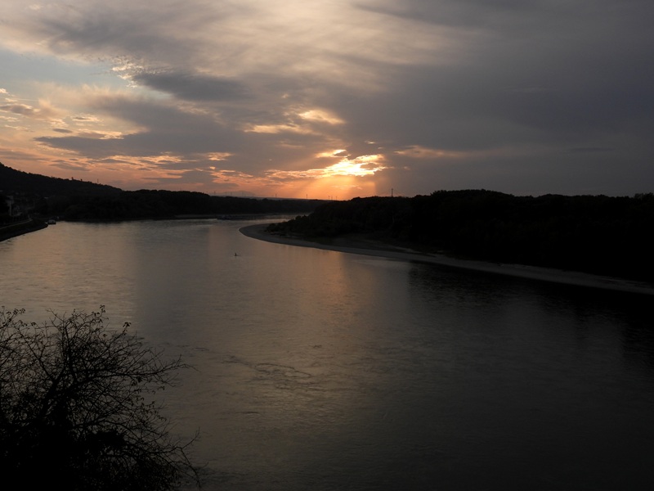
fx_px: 756
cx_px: 327
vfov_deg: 36.0
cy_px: 246
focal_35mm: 40
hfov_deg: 46.8
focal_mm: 7.1
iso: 100
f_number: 3.2
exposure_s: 1/800
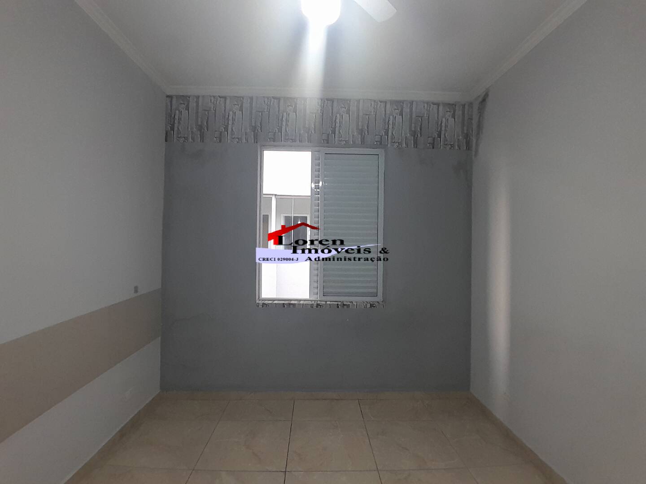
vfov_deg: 74.7
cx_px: 323
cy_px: 242
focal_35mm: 17
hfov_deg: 91.0
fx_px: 317
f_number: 2.2
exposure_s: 1/40
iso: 80
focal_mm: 1.46
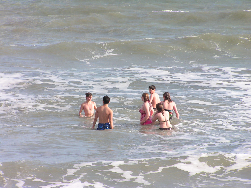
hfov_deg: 6.5
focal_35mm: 307
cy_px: 94
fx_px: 2226
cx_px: 126
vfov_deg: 4.8
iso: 50
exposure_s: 1/400
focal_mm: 50.9
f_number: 5
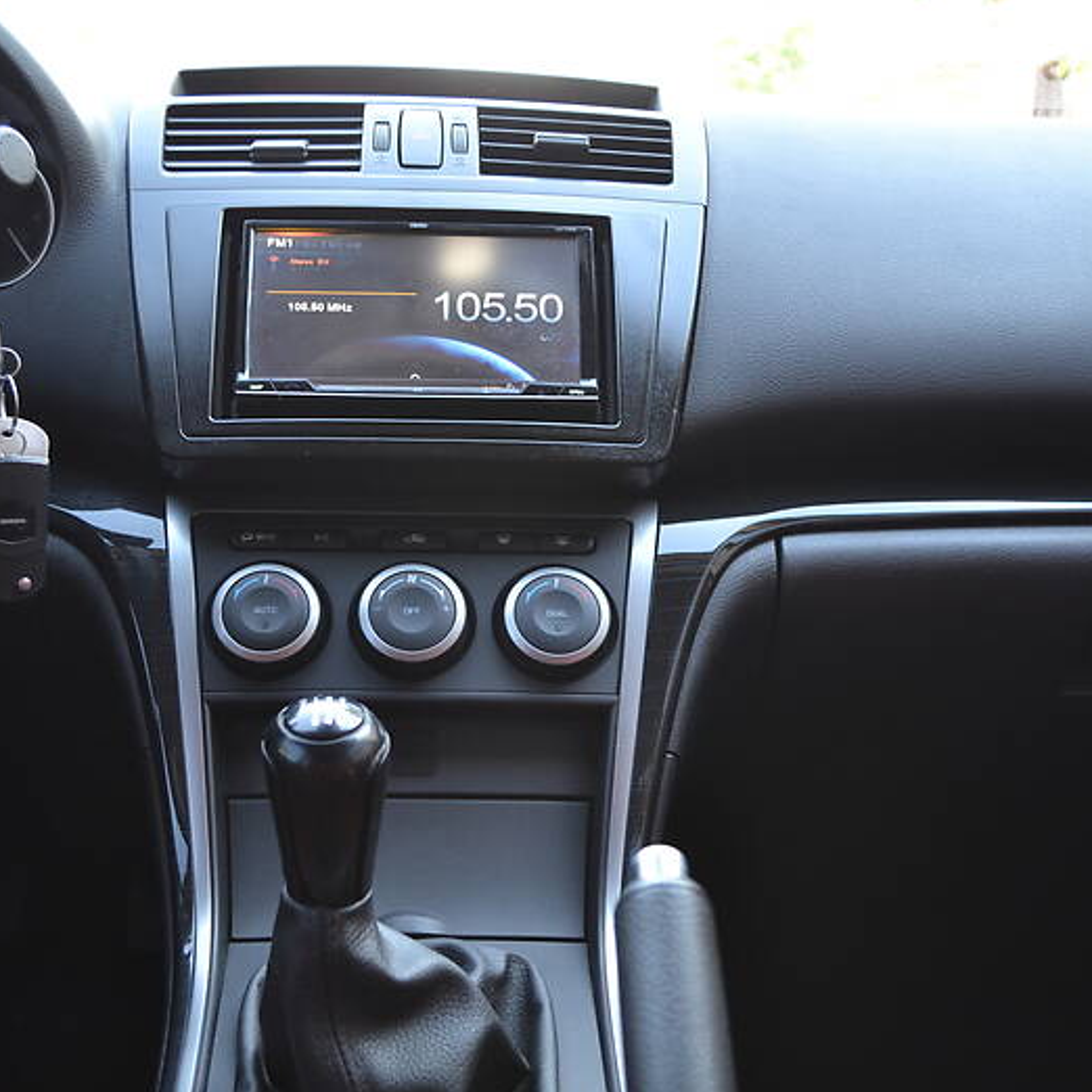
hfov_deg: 39.2
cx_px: 513
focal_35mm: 43
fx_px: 1535
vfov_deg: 39.2
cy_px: 551
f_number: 4
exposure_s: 1/30
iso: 400
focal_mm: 22
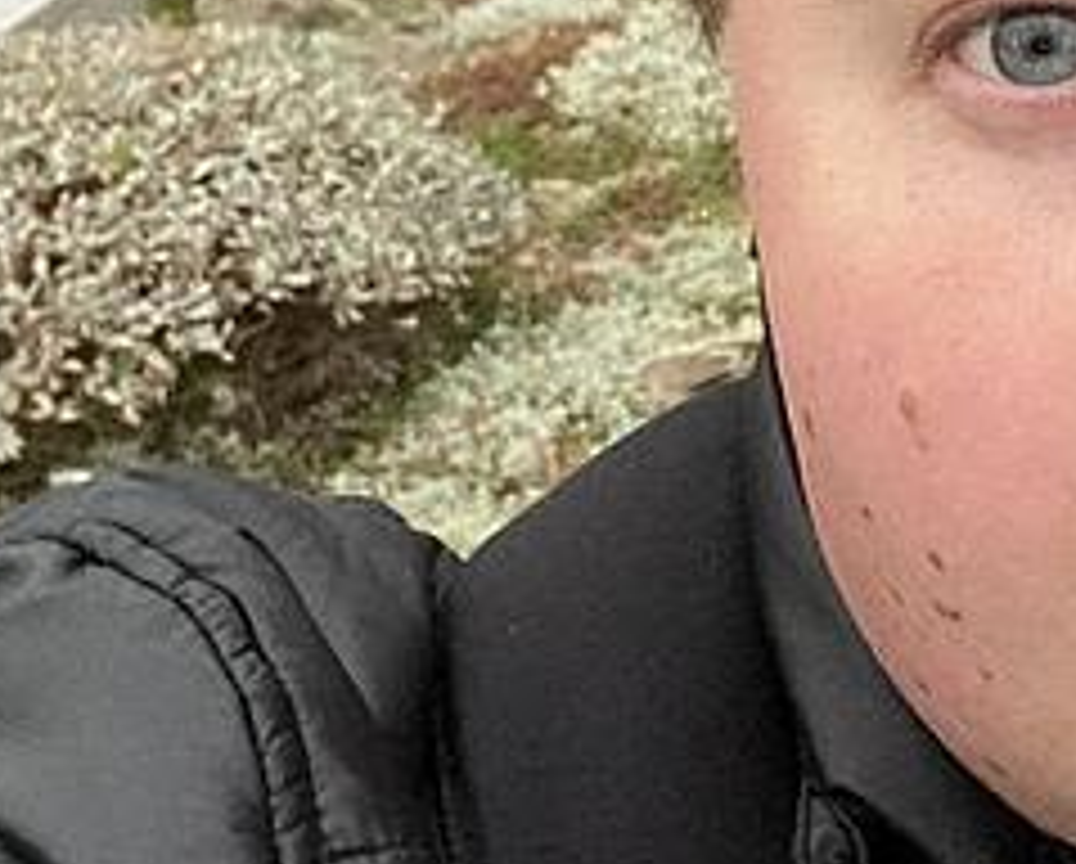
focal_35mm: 120
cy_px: -504
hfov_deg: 14.8
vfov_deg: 12.2
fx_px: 3828
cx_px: 1625
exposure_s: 1/60
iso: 125
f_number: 2.2
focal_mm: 2.71
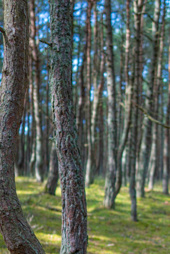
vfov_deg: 33.5
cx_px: 131
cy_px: 179
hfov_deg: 22.7
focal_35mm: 59
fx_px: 418
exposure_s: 1/1600
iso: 400
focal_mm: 24
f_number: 1.4
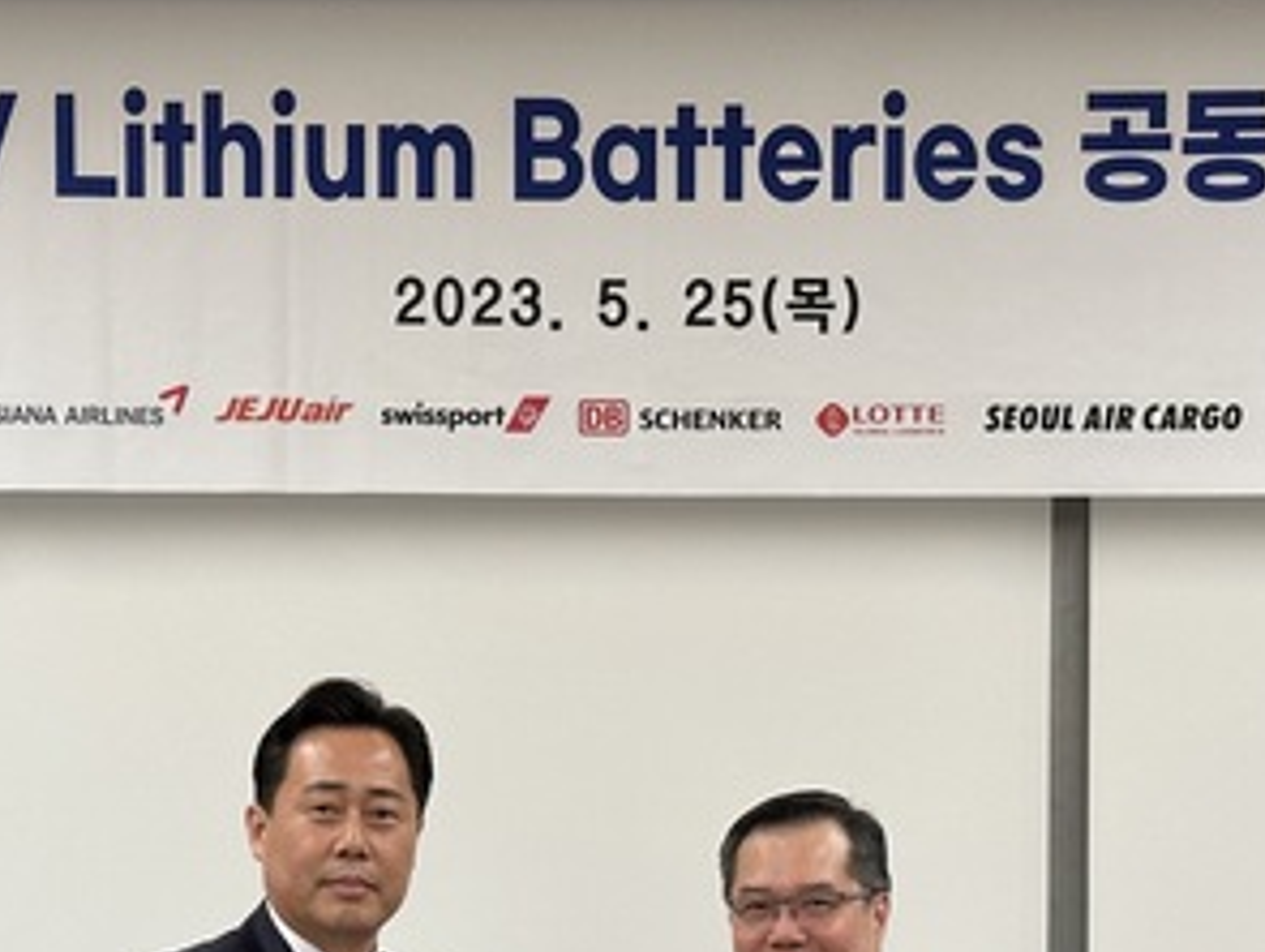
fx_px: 3805
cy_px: 943
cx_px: 596
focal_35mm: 104
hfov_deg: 18.9
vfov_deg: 14.1
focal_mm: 6.86
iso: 80
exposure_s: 1/60
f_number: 1.78
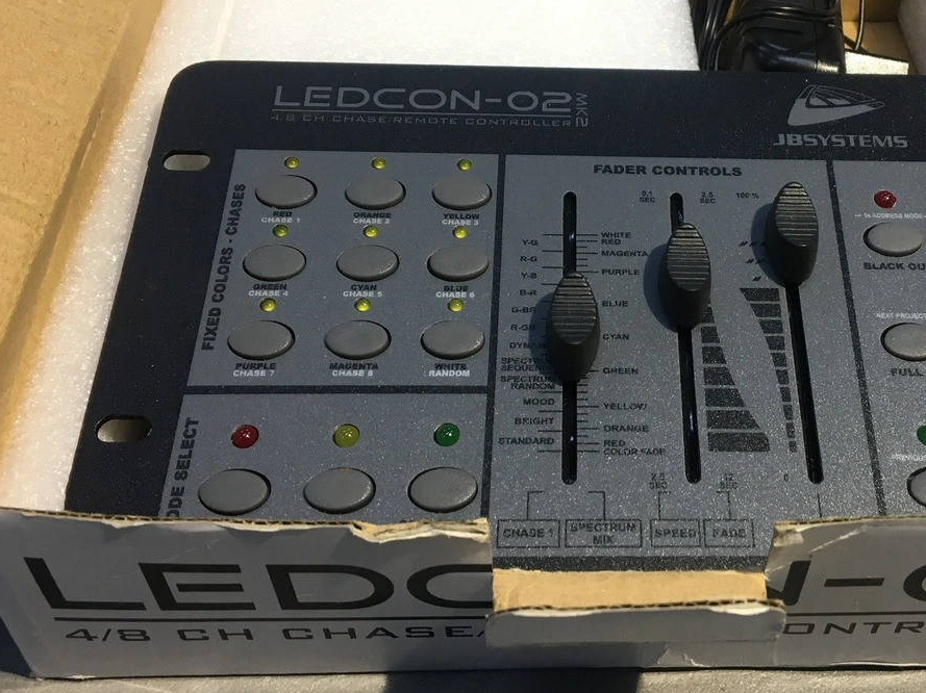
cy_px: 252
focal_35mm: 47
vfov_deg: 30.7
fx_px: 1257
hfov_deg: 39.8
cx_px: 635
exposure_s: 1/33
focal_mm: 4.15
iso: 32
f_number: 2.2
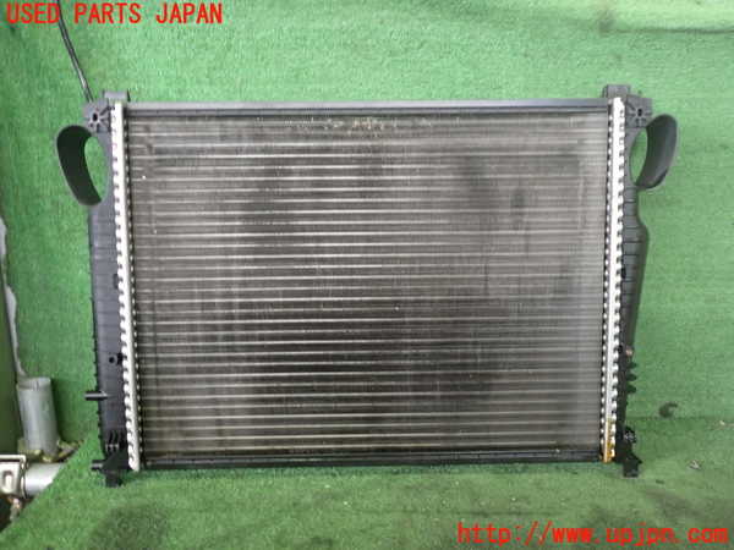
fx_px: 636
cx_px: 367
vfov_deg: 46.8
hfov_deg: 60.0
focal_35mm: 30
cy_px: 275
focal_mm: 5.4
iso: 400
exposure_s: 1/30
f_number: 2.3
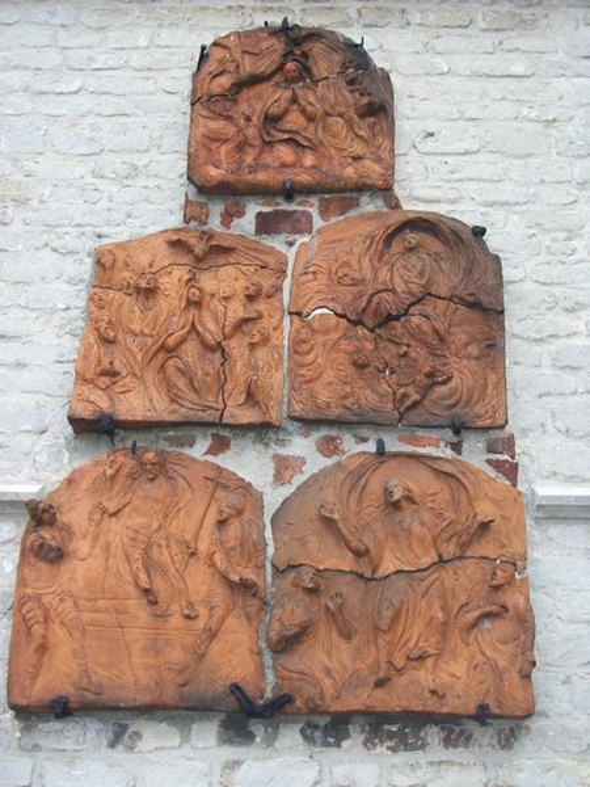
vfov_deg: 46.8
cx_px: 295
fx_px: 909
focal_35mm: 40
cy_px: 394
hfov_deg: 36.0
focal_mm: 7.1
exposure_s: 1/160
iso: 80
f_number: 3.2
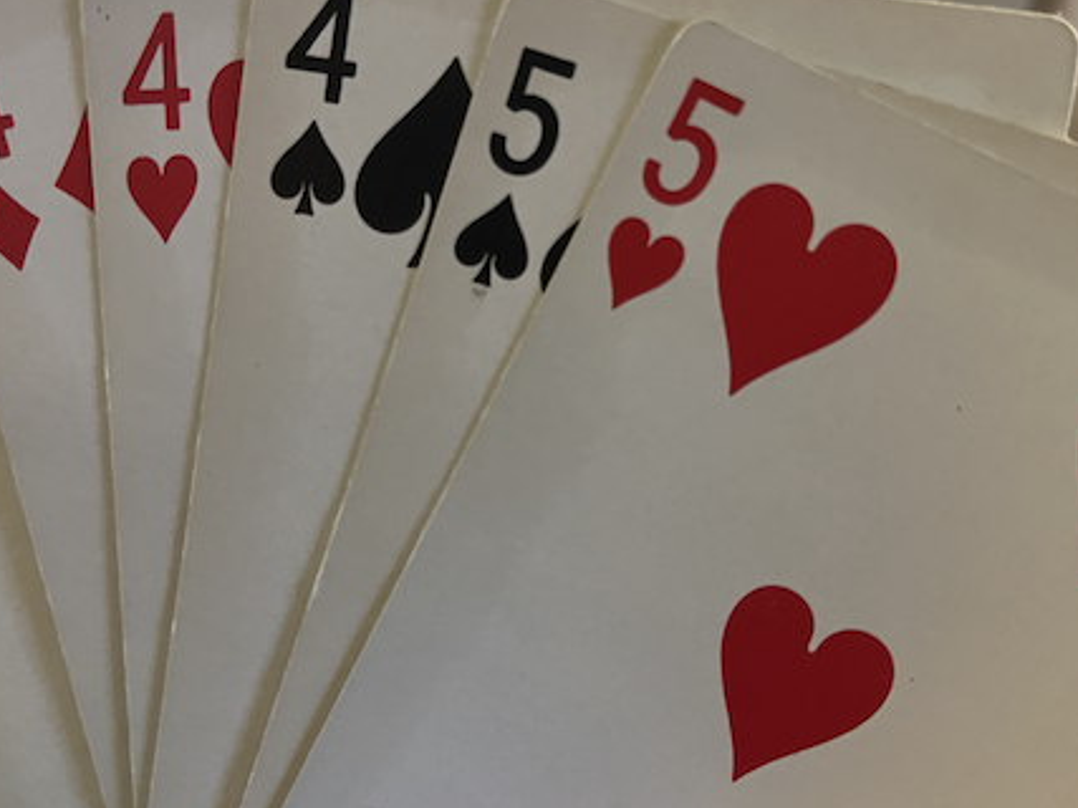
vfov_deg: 36.8
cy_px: 409
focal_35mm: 39
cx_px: 510
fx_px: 1214
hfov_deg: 47.9
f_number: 1.6
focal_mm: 5.1
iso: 500
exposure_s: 1/40
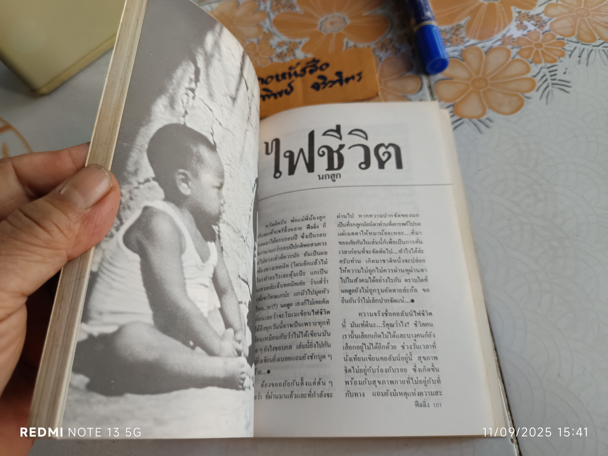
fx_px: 422
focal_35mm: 24
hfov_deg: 71.6
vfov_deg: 56.8
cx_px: 304
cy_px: 228
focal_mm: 5.31
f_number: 1.7
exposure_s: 1/50
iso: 251
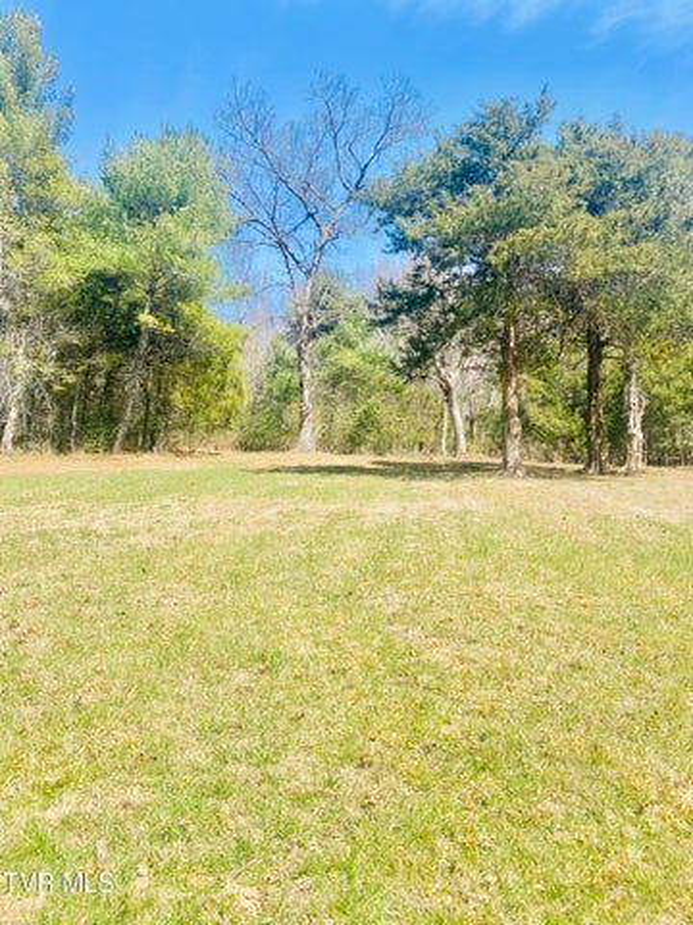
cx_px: 346
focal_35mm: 26
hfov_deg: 53.1
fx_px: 694
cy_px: 462
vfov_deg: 67.3
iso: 32
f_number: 1.8
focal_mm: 4.25
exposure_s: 1/1543
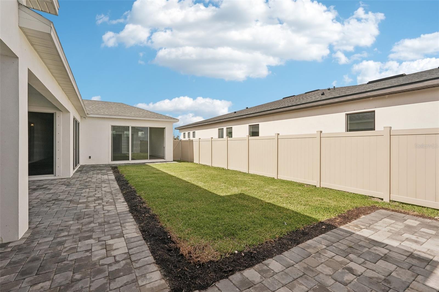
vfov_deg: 73.7
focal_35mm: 16
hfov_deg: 96.7
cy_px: 146
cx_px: 220
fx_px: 195
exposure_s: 1/1250
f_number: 8
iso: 400
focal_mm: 16
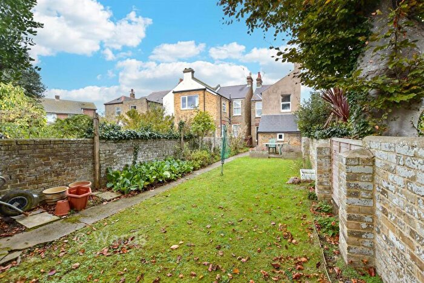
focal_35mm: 15
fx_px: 177
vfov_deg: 77.4
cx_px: 212
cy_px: 142
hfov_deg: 100.4
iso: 160
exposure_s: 1/80
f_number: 6.3
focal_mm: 10
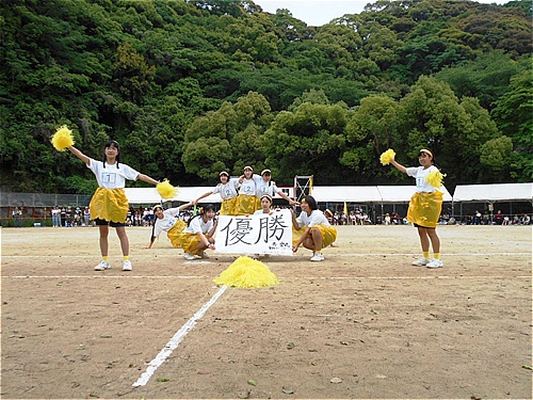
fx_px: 462
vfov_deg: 46.8
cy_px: 200
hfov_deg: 60.0
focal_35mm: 30
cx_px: 266
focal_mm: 5.1
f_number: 3.4
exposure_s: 1/320
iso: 80
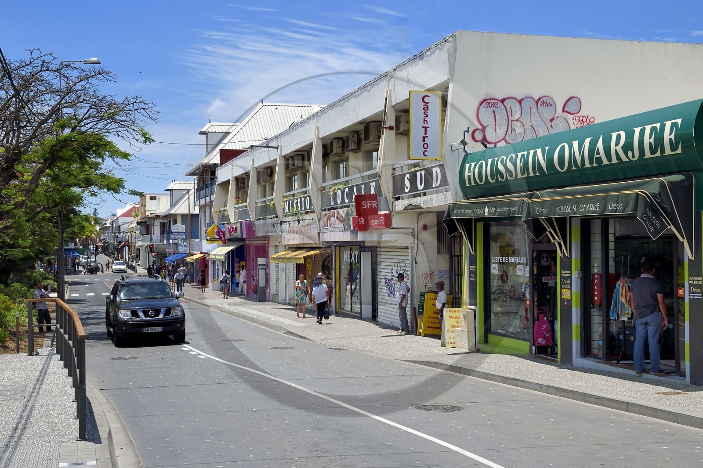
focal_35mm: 44
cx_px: 352
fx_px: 859
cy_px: 234
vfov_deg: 30.5
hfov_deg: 44.5
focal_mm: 44
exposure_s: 1/250
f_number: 14
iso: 200
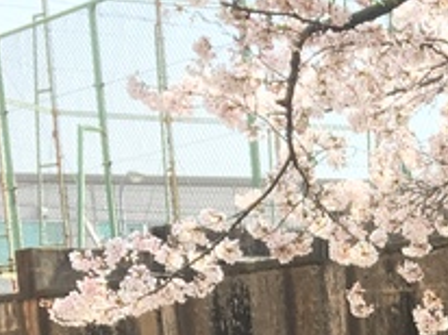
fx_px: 1823
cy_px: 670
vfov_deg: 9.8
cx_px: 826
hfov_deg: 12.7
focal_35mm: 141
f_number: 2.2
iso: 25
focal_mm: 4.15
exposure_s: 1/246
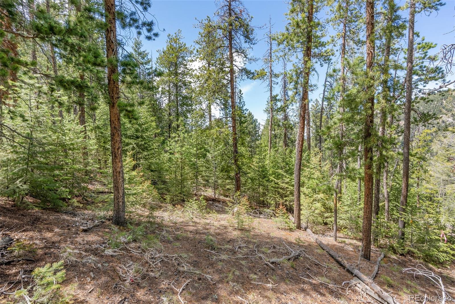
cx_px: 228
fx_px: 202
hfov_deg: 96.7
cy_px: 152
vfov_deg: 73.8
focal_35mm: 16
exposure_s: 1/20
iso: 320
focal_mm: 16
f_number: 11
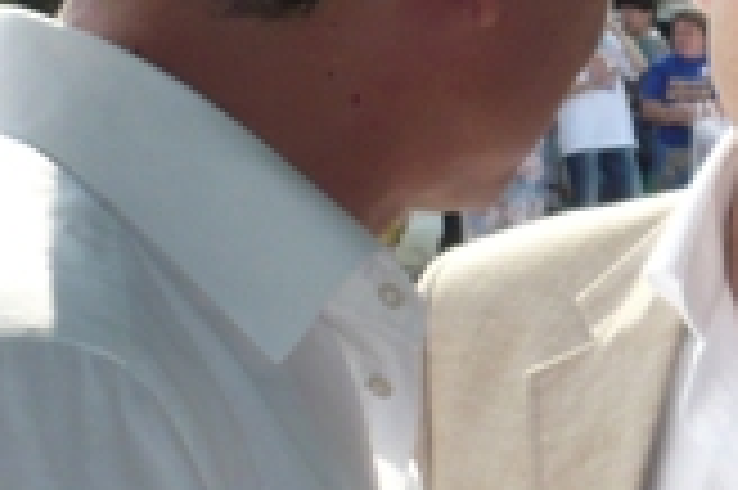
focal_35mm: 178
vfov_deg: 7.7
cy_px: 369
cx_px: 1377
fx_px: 3645
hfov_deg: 10.8
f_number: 2.8
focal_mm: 5.8
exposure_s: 1/640
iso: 100
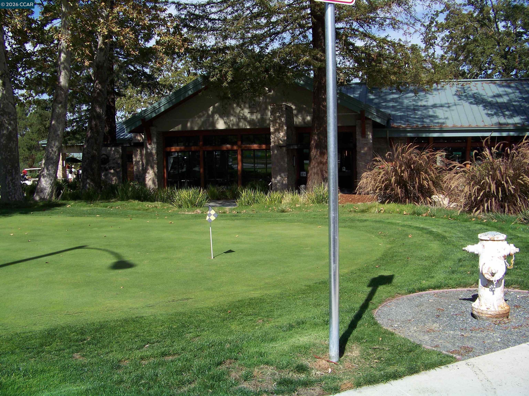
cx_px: 264
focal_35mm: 36
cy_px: 198
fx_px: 550
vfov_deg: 39.7
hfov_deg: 51.4
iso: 64
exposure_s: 1/500
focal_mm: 5.85
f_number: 4
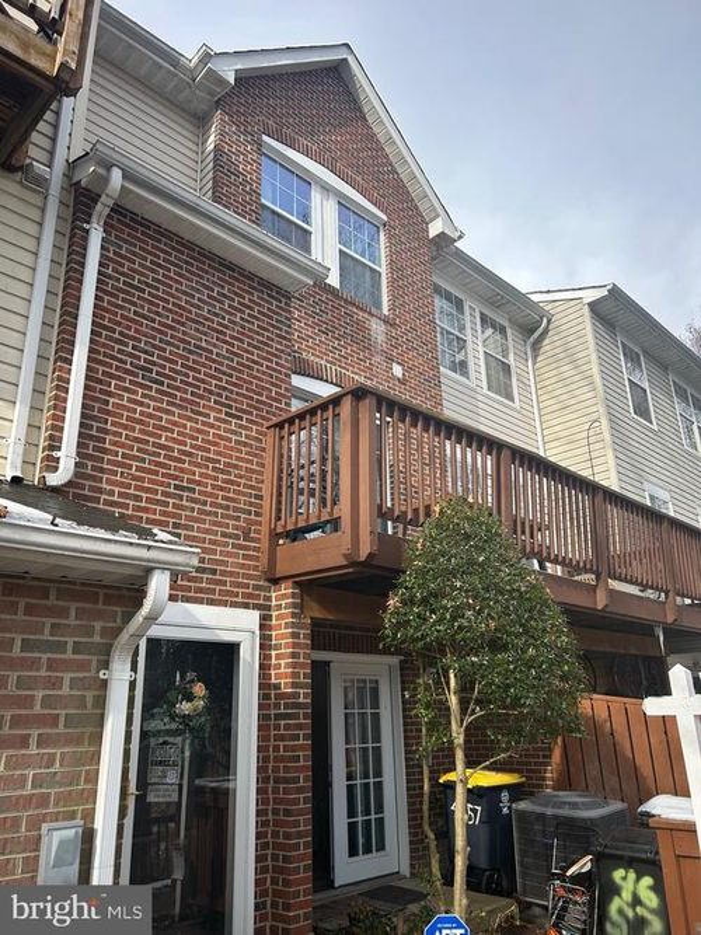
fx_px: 702
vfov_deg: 67.3
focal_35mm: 26
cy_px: 468
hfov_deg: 53.0
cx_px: 350
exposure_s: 1/1575
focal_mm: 5.7
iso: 50
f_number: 1.5
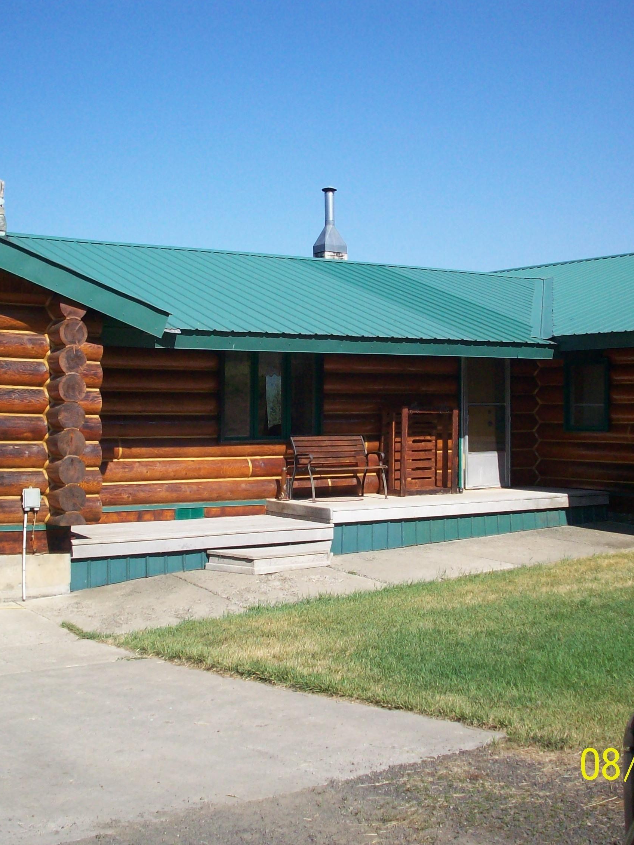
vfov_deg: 38.2
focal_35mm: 50
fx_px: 1221
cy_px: 418
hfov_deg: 29.1
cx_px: 299
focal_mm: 6.2
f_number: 5.6
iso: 80
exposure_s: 1/296
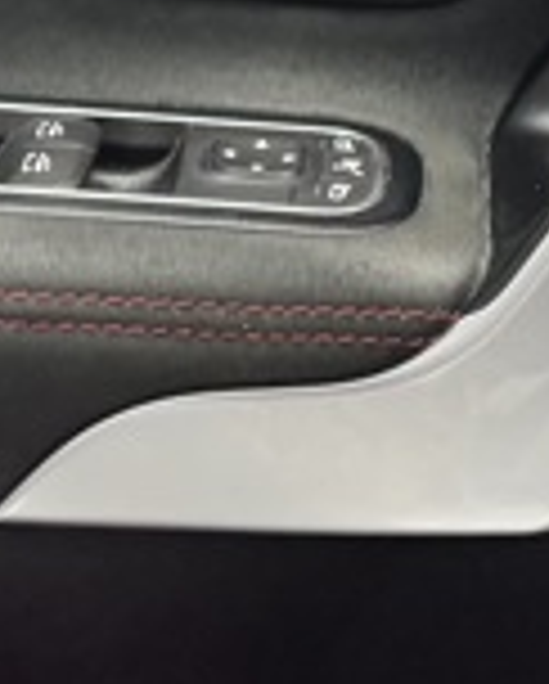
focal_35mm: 123
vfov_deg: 15.5
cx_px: 536
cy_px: 108
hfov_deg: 12.4
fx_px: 2493
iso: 800
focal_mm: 6.76
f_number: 1.78
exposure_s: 1/50
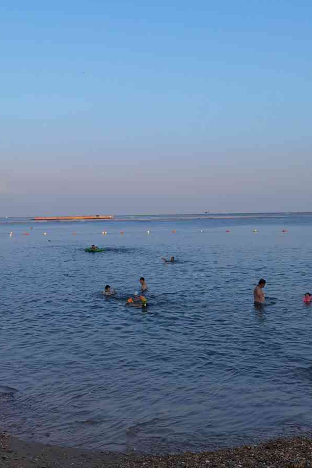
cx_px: 142
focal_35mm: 42
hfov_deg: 31.9
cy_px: 228
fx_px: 546
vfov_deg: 46.4
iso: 50
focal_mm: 6.71
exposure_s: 1/1667
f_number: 1.9
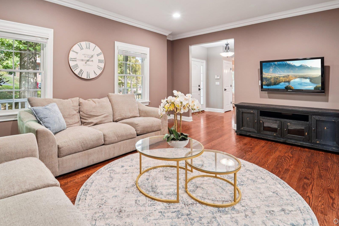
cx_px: 159
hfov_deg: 89.9
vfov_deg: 66.1
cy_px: 81
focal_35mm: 18
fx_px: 169
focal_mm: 14
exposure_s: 1/6
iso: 400
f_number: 9
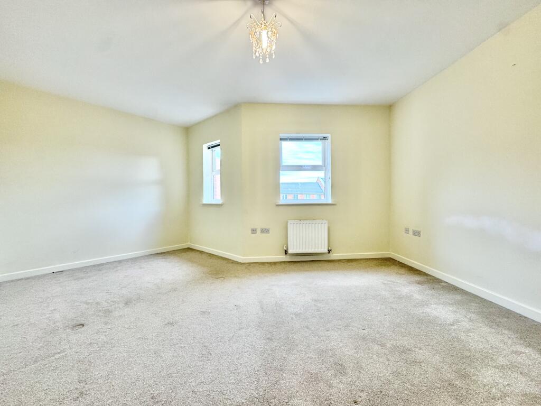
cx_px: 270
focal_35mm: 14
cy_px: 203
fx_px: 219
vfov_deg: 85.7
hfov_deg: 102.1
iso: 160
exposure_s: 1/100
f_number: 2.2
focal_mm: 2.22
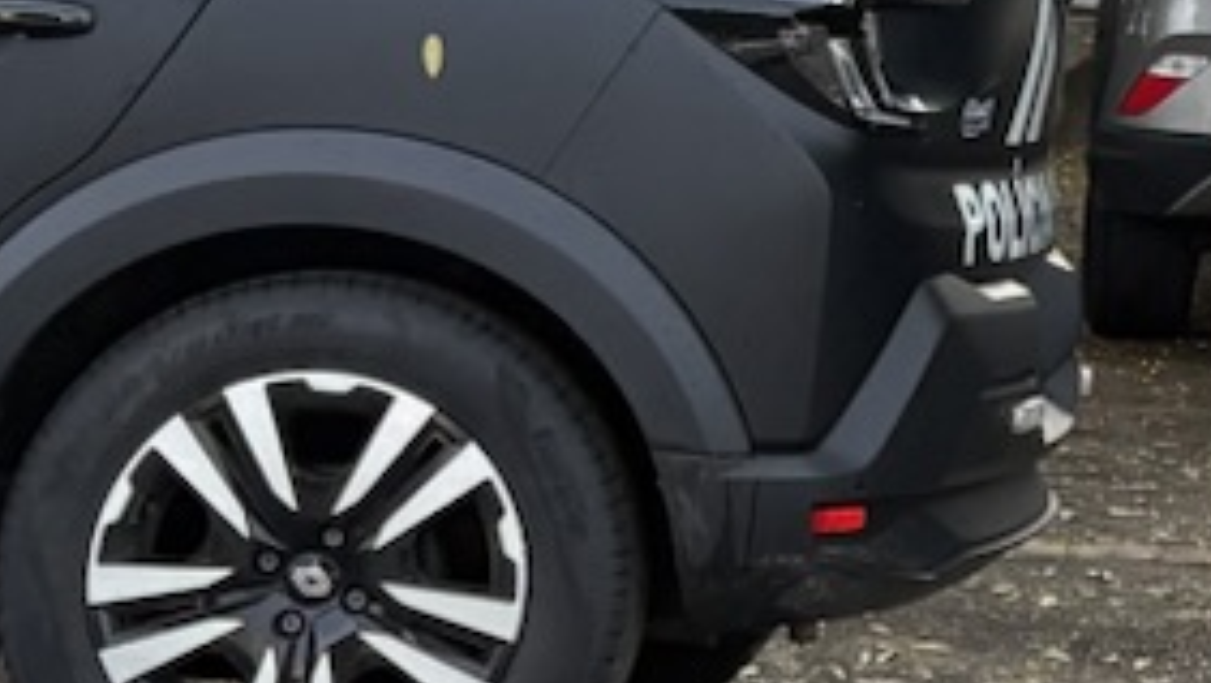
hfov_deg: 9.8
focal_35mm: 201
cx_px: 2615
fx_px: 6458
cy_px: -176
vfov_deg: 6.0
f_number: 1.6
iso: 64
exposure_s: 1/367
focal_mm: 5.96
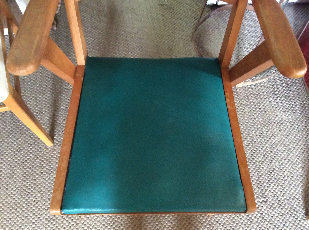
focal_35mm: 32
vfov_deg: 44.1
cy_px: 115
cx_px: 154
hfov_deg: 56.9
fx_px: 285
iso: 500
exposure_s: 1/17
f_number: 2.4
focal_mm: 3.3
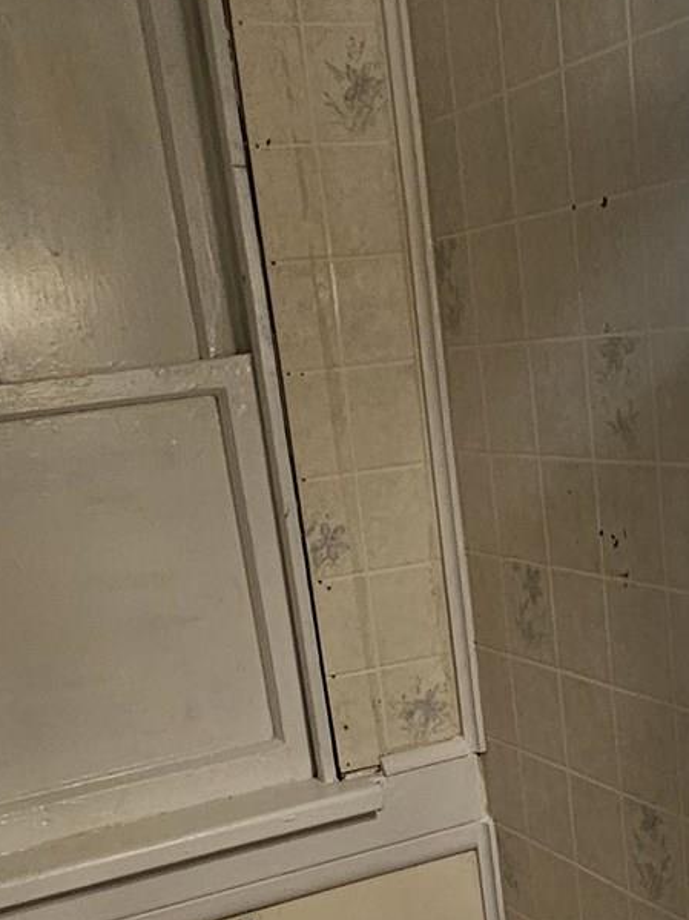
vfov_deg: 35.8
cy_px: 839
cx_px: 505
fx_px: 1327
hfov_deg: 28.7
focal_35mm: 50
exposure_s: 1/60
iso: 100
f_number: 2.2
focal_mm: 2.2
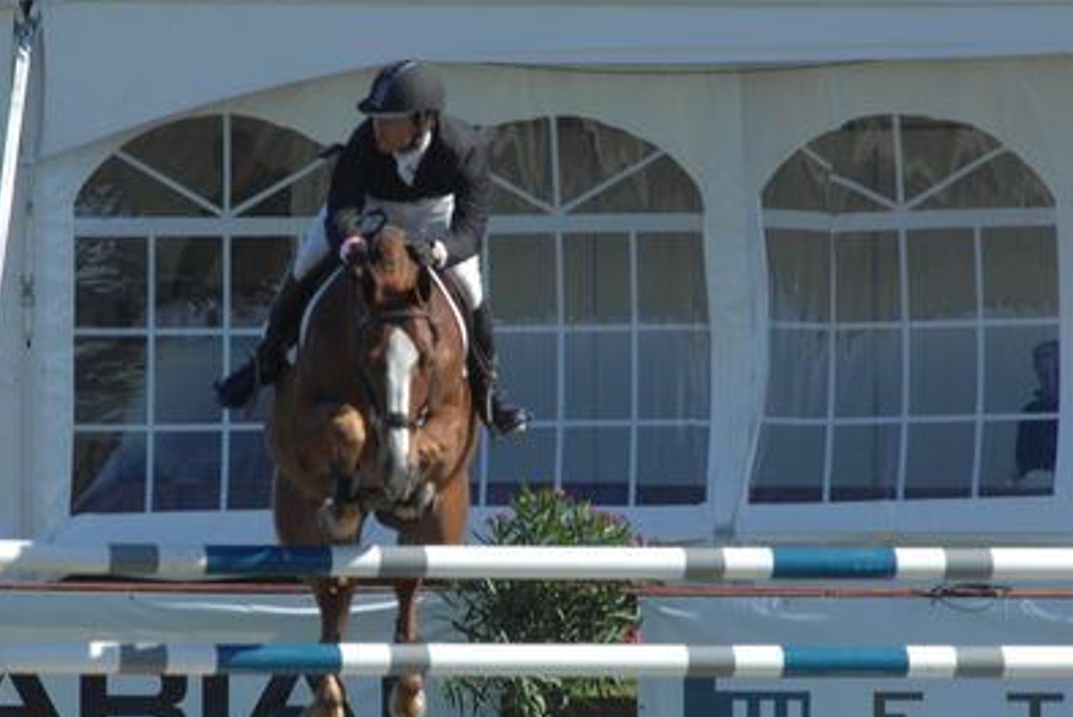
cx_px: 384
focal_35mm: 974
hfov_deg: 2.1
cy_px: 481
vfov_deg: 1.4
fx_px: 29040
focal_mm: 400
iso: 400
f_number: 9
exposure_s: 1/640
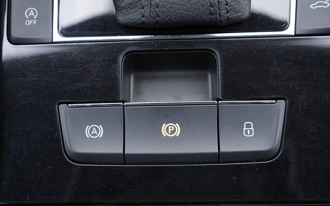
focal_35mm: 37
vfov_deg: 34.4
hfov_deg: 52.7
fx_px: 333
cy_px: 108
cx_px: 164
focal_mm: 24
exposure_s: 1/40
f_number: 2.8
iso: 400
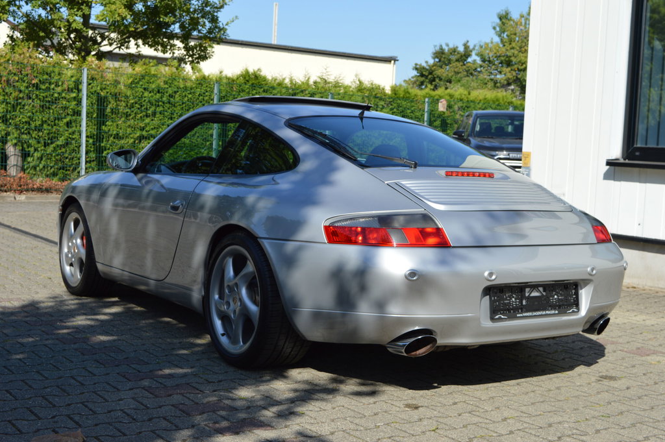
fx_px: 941
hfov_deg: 38.9
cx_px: 332
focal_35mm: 51
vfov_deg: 26.4
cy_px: 221
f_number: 8
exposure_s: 1/250
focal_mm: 34
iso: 100
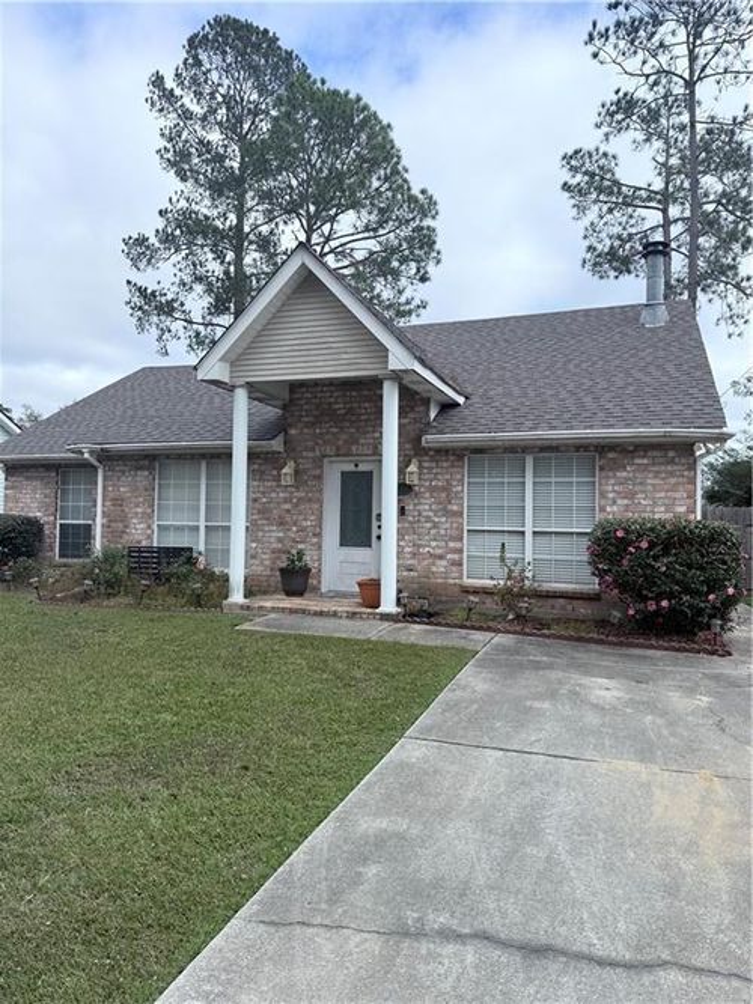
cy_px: 502
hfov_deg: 56.8
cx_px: 376
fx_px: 696
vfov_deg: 71.6
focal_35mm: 24
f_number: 1.78
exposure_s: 1/3145
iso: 80
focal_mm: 6.76
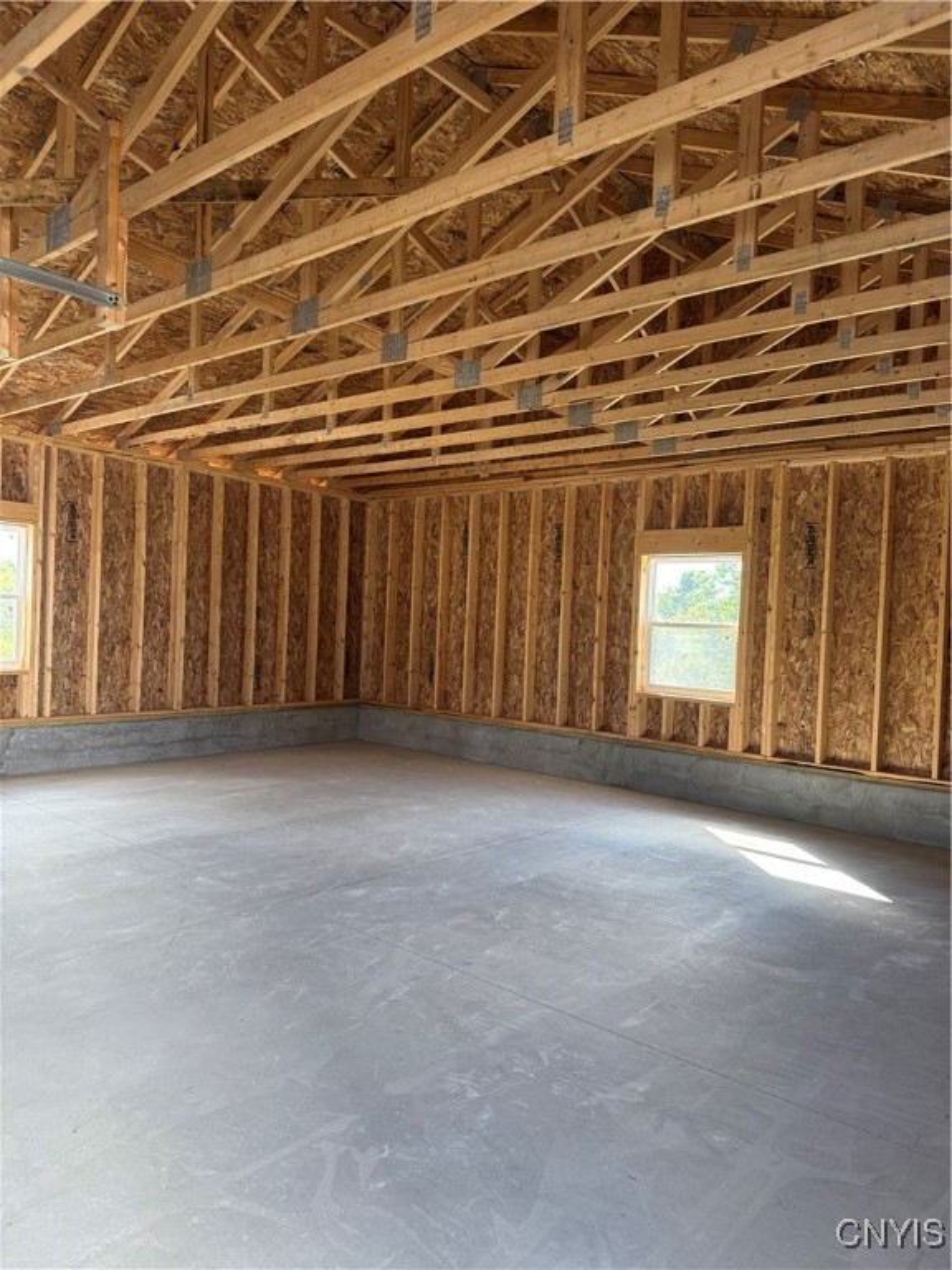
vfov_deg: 71.6
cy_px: 635
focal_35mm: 24
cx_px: 476
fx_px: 880
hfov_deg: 56.8
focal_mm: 6.76
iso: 125
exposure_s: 1/121
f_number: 1.78
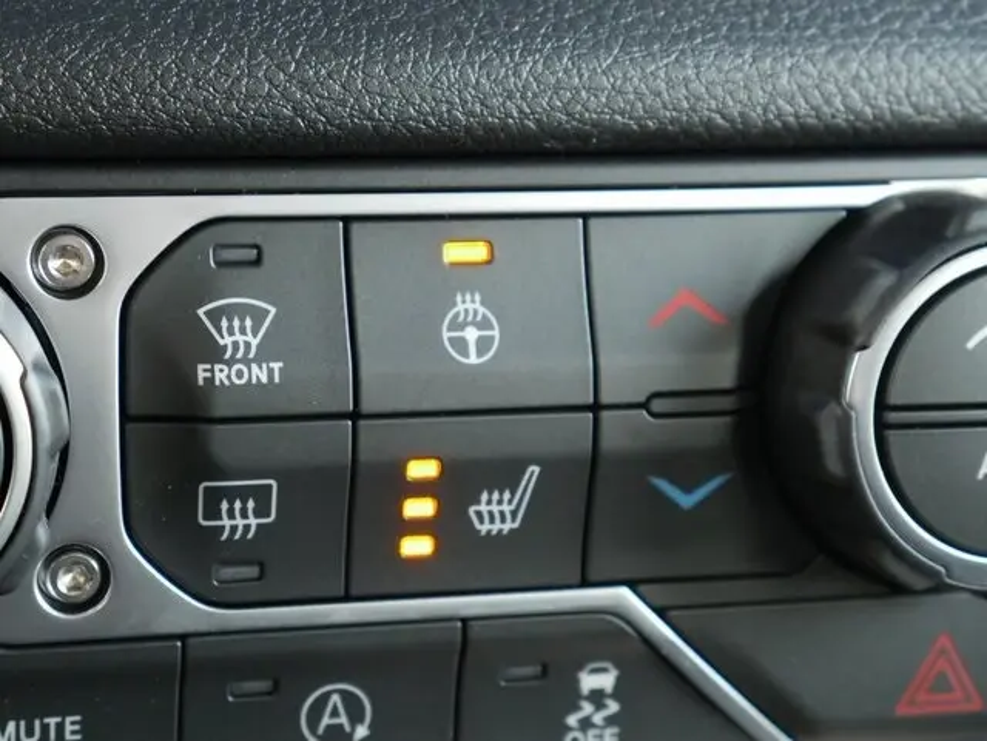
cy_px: 370
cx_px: 494
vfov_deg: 17.6
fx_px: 2397
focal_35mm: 84
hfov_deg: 23.3
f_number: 5.6
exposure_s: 1/100
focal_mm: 42
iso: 2500
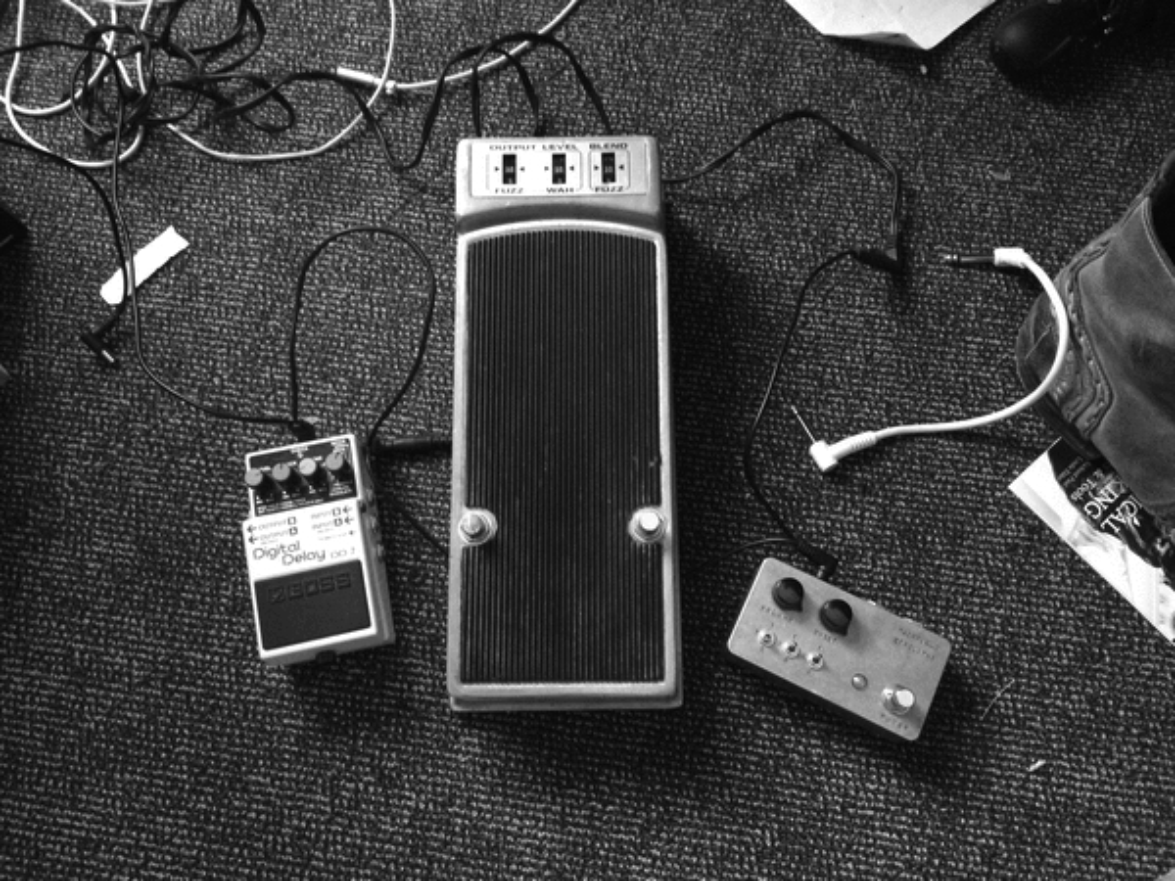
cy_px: 440
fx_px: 1018
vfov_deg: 46.8
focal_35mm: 30
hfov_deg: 60.0
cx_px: 588
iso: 320
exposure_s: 1/30
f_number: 2.2
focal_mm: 4.12
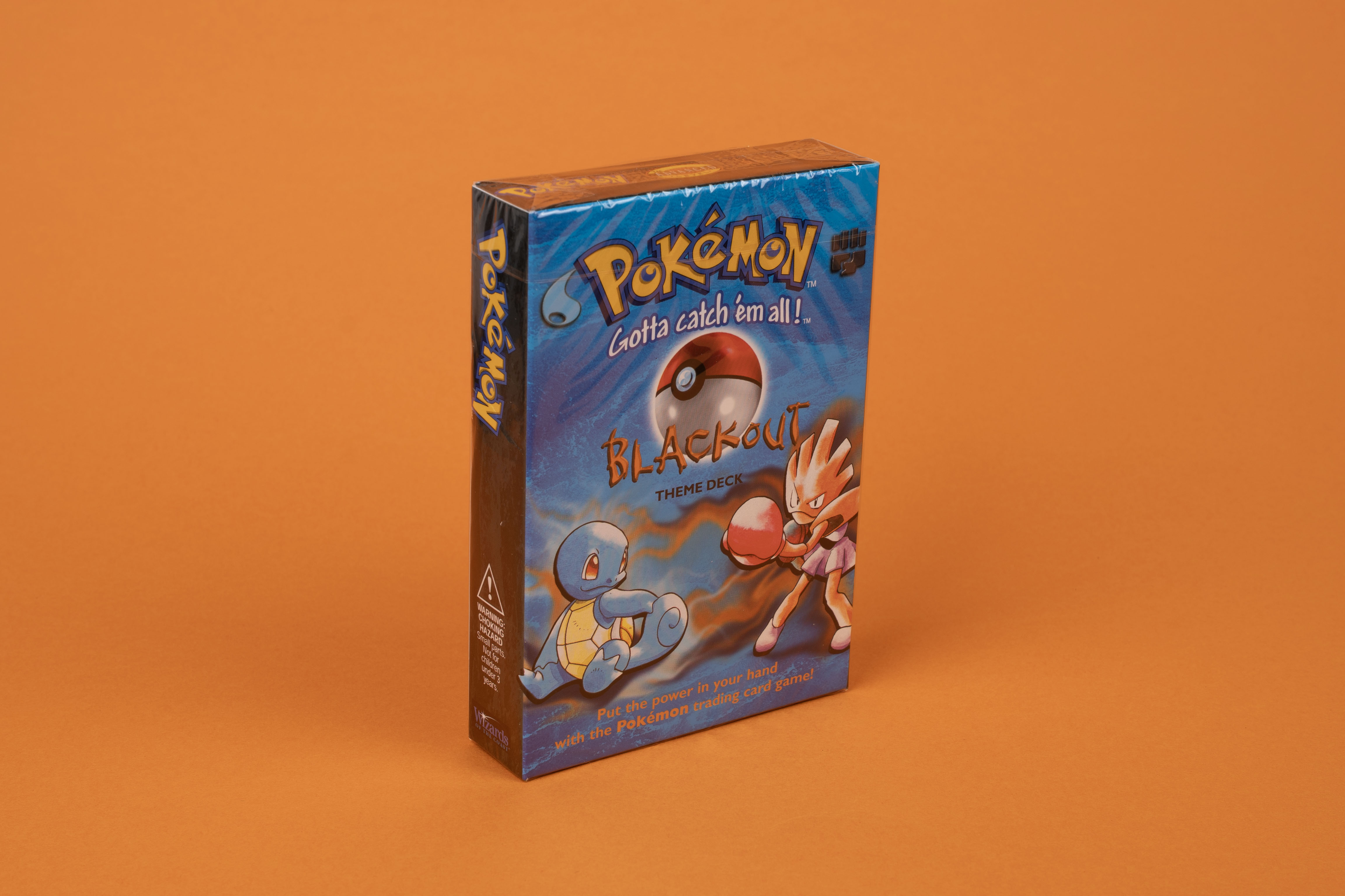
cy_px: 448
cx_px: 672
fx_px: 2428
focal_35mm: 65
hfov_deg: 31.0
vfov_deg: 20.9
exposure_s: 1/10
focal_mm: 43.6
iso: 50
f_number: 10
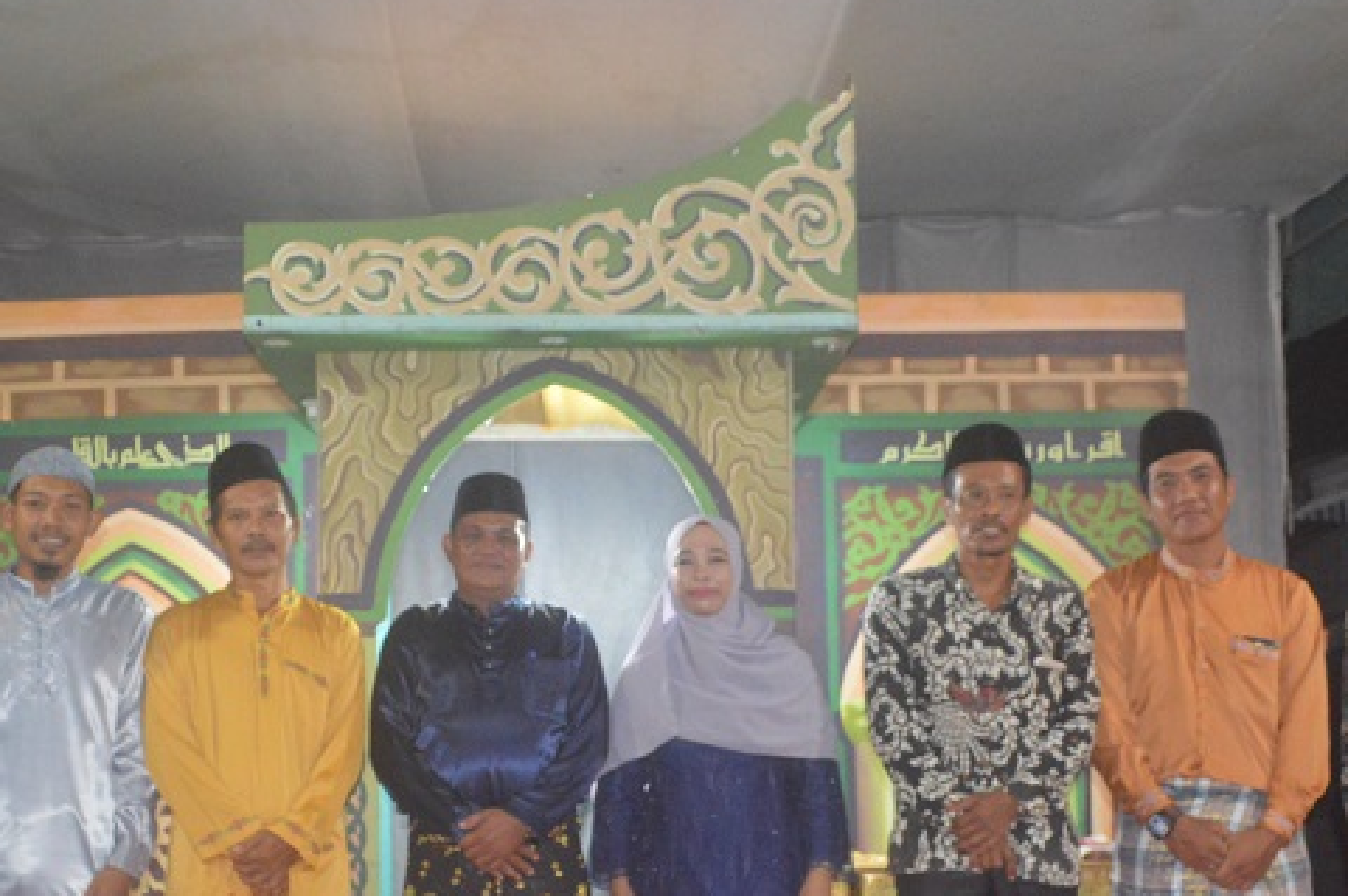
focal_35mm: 45
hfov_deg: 43.5
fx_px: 1683
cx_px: 584
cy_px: 659
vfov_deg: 29.4
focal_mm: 18
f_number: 3.5
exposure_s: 1/60
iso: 2800
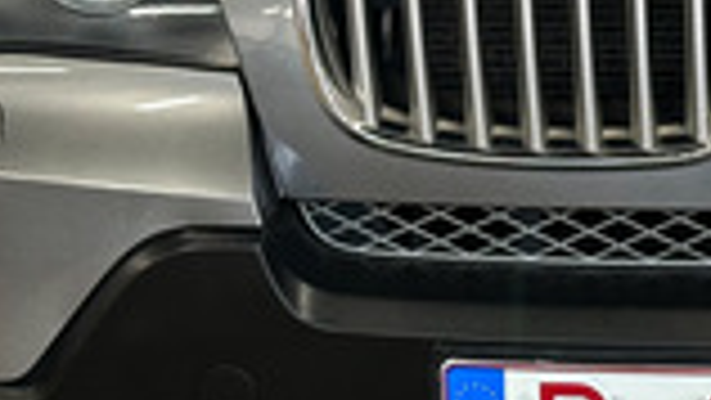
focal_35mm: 198
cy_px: -180
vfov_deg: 6.1
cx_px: 801
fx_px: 3734
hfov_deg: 10.7
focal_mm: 6.86
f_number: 1.8
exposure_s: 1/50
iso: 160
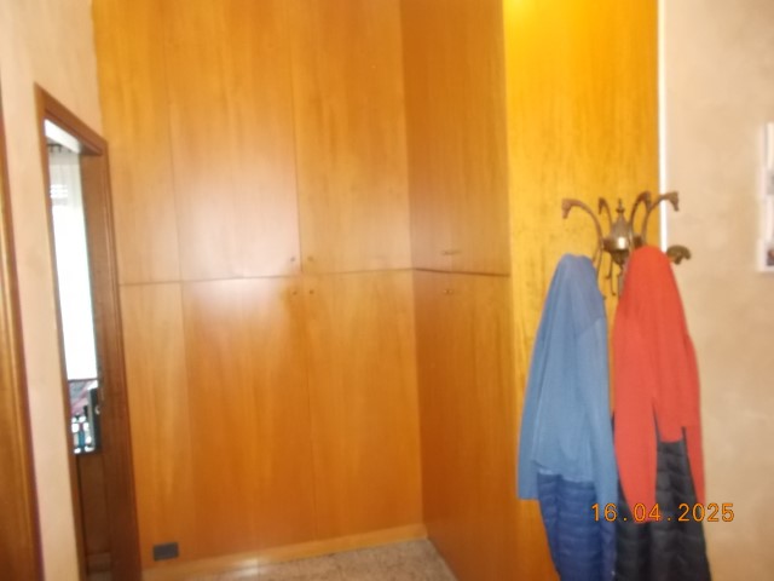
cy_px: 290
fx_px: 581
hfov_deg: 67.3
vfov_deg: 53.1
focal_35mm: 26
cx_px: 387
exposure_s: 1/25
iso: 450
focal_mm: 4.6
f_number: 3.2
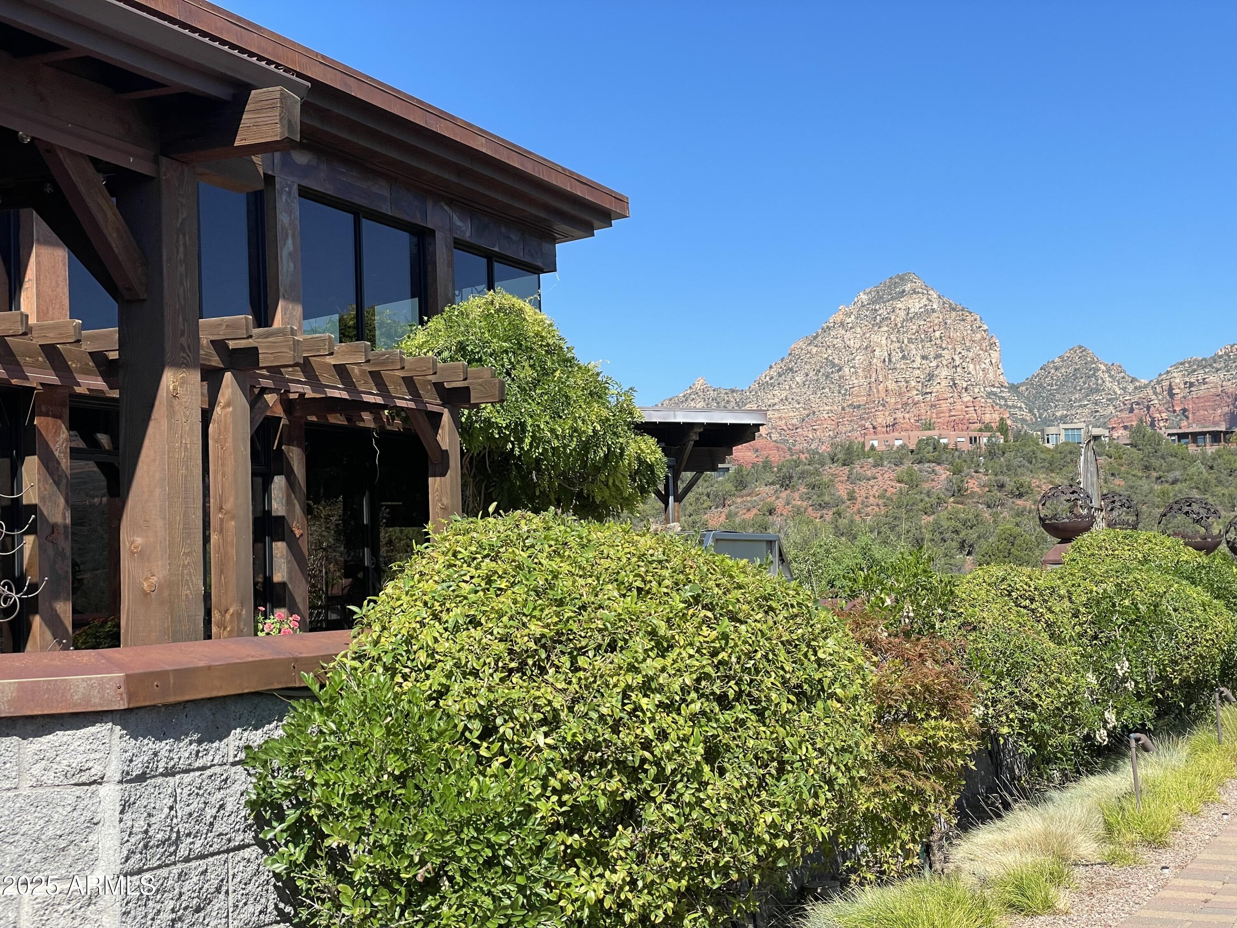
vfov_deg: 28.0
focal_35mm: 52
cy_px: 464
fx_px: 1858
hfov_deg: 36.8
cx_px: 618
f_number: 2
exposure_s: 1/1142
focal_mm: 6
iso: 25
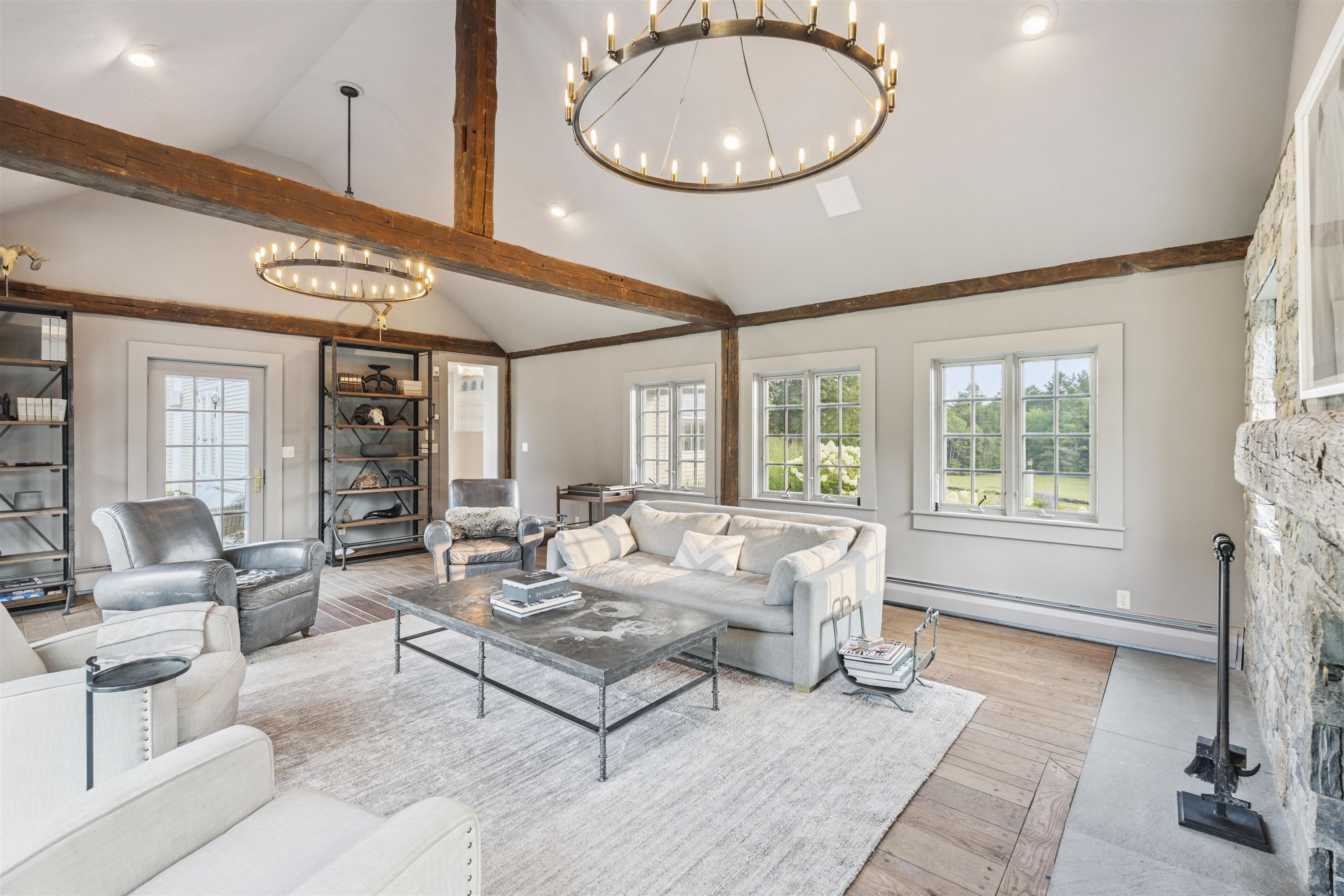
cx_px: 672
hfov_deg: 95.0
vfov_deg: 72.1
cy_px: 448
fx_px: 616
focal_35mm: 16
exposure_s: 1/5
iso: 400
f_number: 8
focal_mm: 16.5
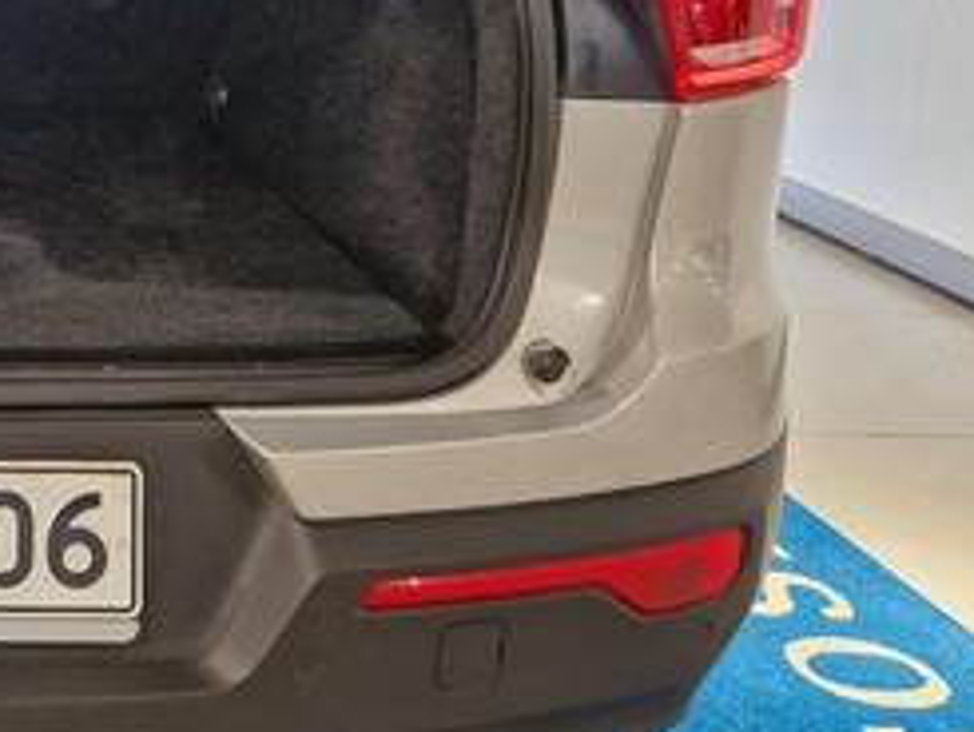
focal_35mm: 60
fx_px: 1689
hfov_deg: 28.6
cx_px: -151
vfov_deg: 24.0
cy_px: 123
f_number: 1.8
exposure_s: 1/100
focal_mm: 5.4
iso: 125
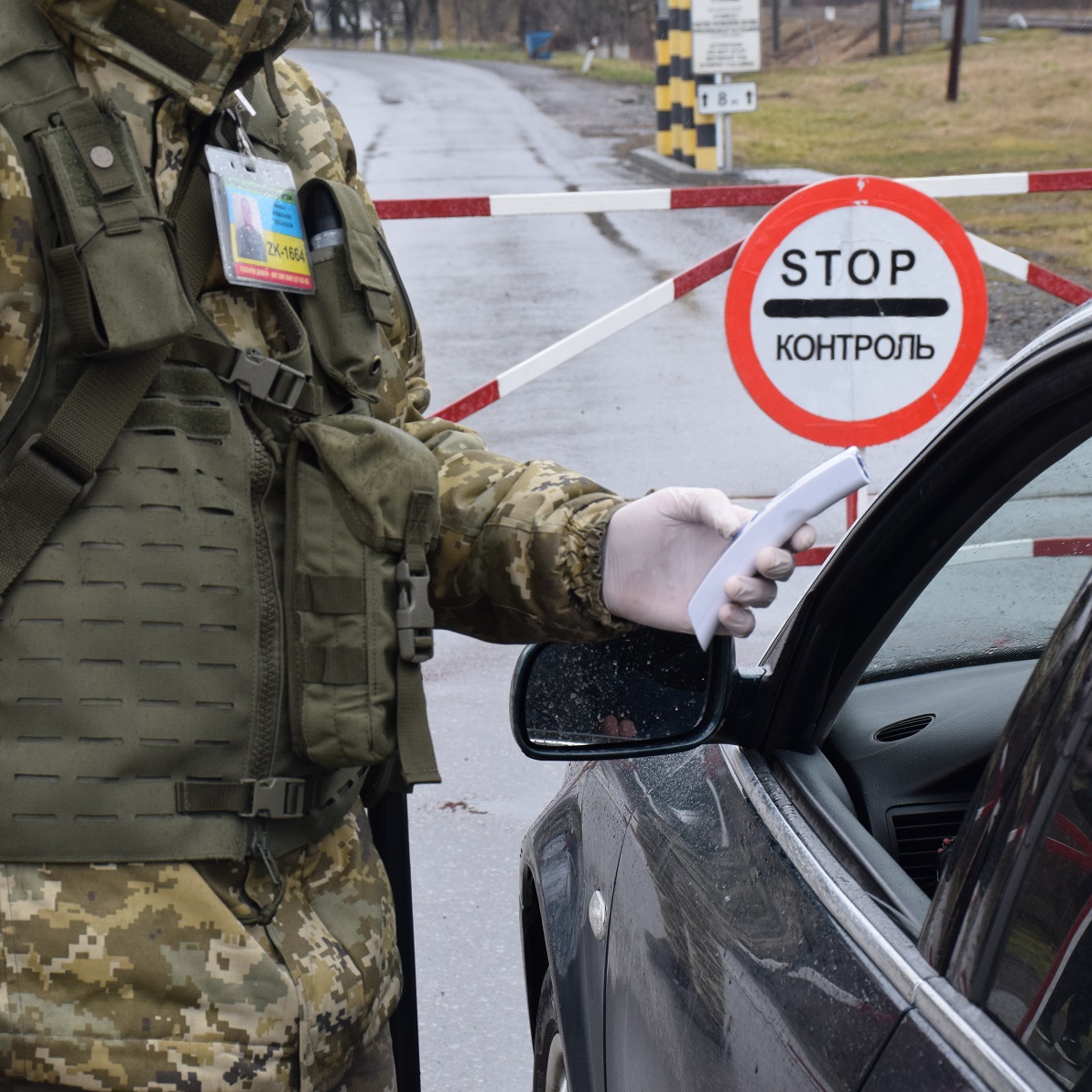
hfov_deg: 17.4
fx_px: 3569
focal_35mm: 100
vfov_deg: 17.4
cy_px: 547
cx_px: 522
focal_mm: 52
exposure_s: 1/320
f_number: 10
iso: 800
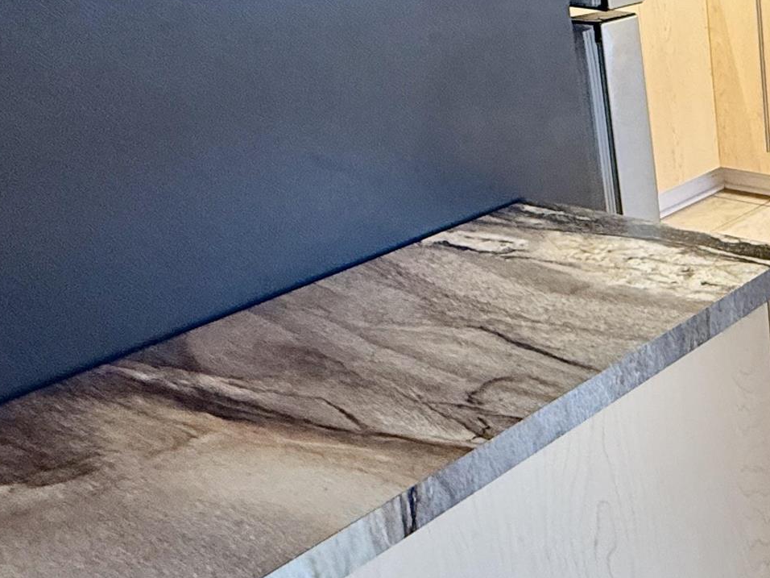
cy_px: 18
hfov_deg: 28.2
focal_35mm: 45
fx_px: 1001
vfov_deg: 30.2
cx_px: 1149
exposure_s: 1/60
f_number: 2.2
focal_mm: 2.22
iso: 320
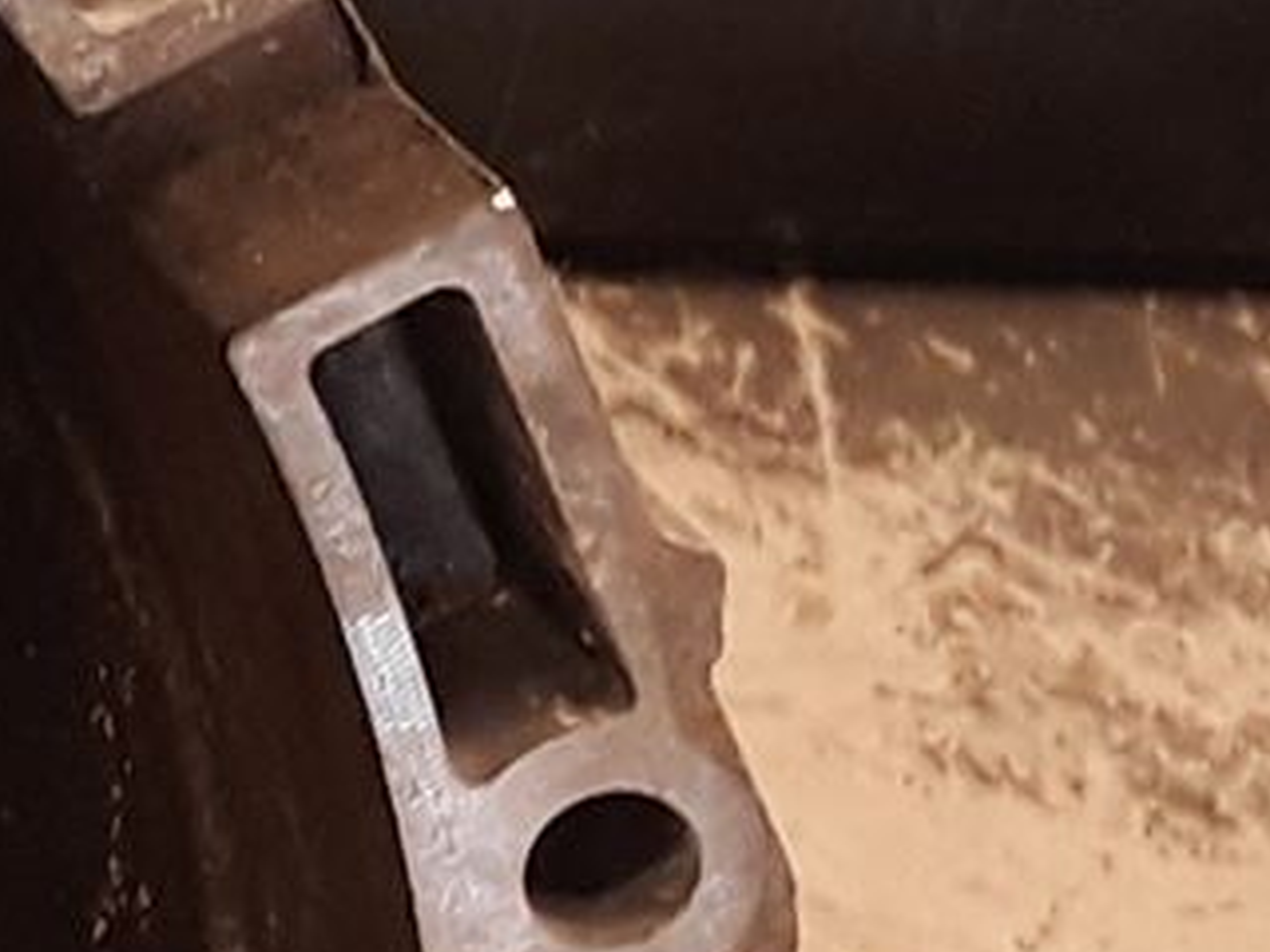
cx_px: -1738
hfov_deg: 9.8
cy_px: 754
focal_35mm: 179
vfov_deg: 8.3
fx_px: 6567
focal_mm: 2.91
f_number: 1.9
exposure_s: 1/33
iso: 100
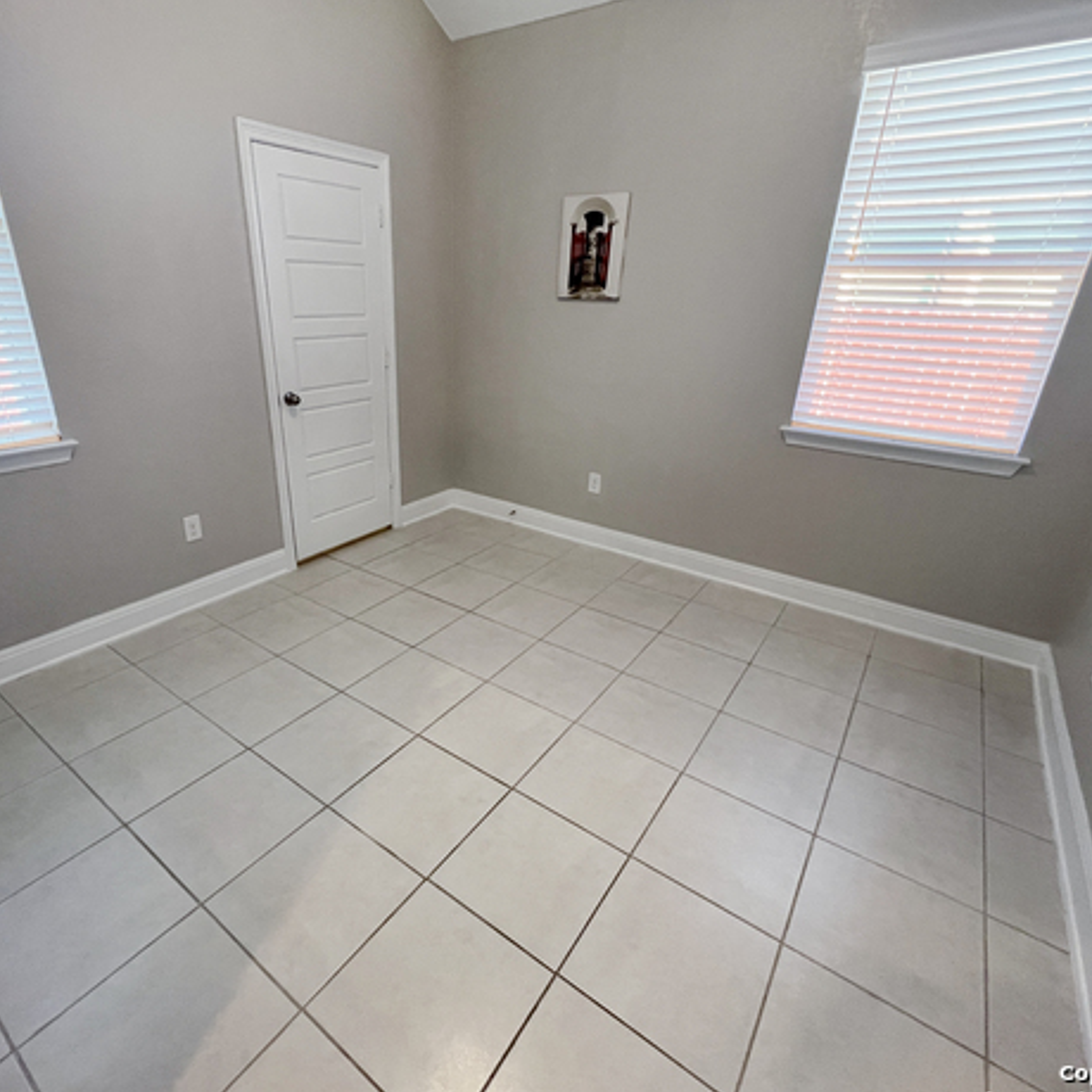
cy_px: 546
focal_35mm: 16
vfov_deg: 87.4
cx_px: 489
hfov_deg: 87.1
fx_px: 571
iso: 200
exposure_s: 1/60
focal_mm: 1.57
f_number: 1.8
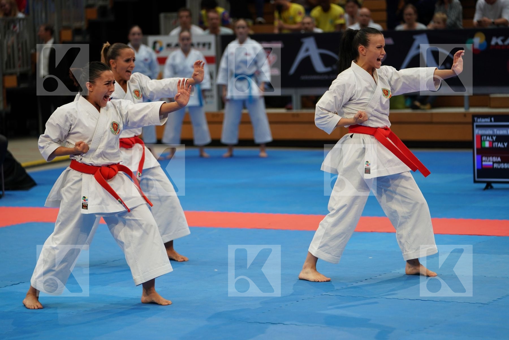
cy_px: 170
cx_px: 254
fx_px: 1795
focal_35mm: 127
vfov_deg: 10.8
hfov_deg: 16.1
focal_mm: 127
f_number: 2.8
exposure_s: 1/500
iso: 800
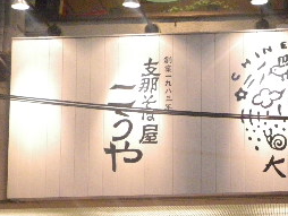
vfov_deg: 17.3
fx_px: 691
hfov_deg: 22.9
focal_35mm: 83
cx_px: 265
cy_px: 223
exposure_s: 1/60
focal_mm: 5.8
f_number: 2.8
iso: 800
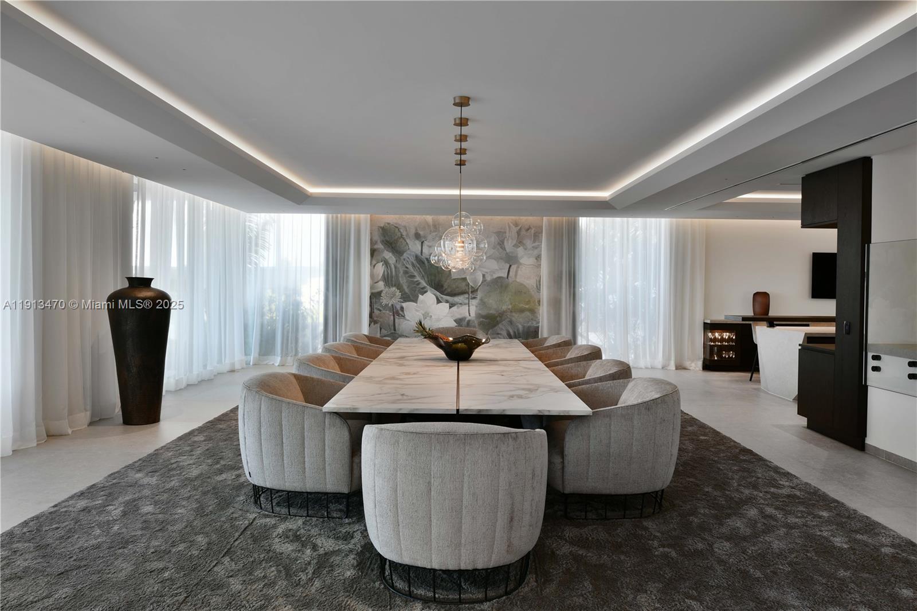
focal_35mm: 24
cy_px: 306
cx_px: 458
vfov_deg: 53.1
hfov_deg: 73.8
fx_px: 611
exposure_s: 1/4
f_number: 11
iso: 100
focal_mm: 24
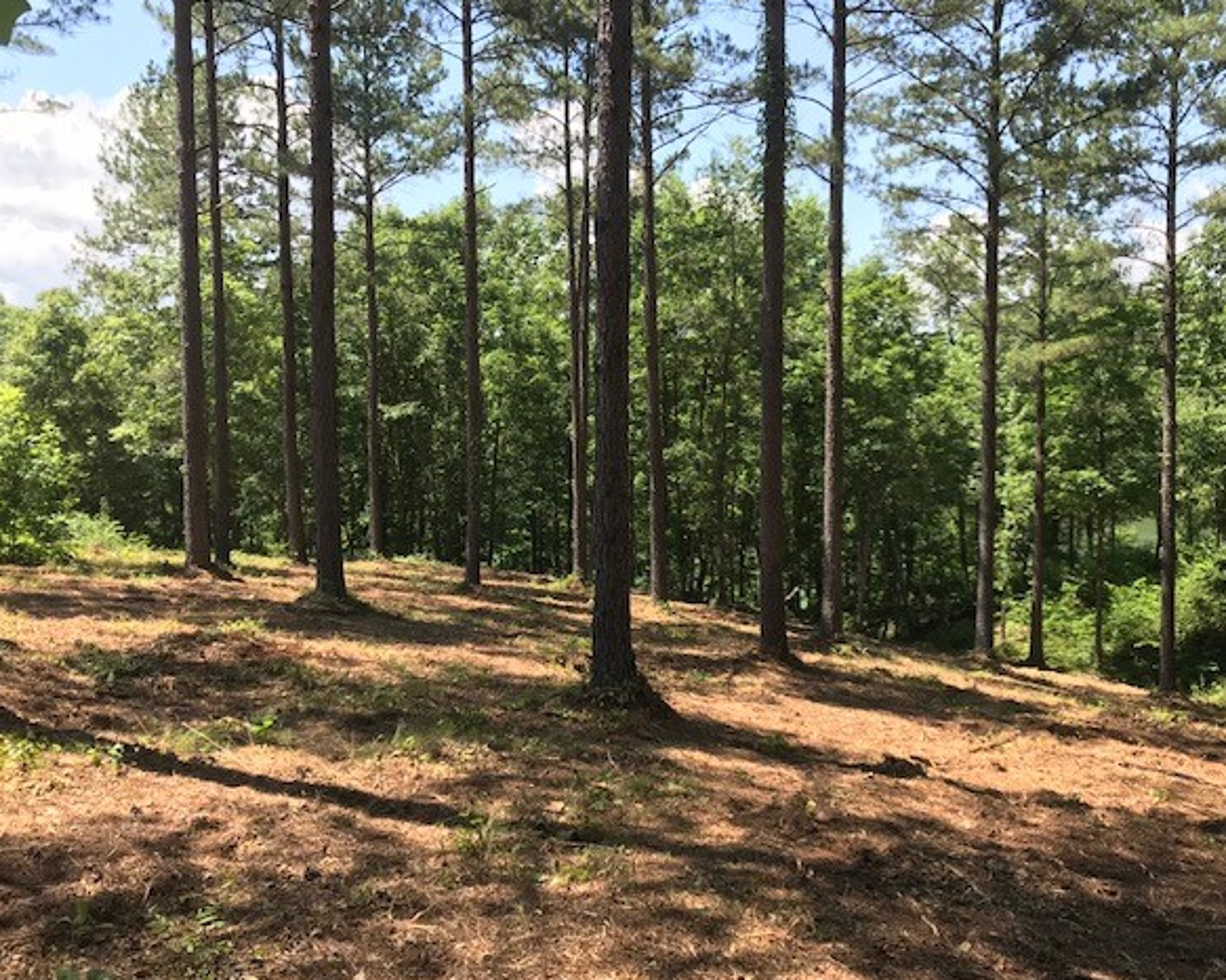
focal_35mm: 30
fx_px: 1088
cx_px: 652
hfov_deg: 58.7
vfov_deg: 48.5
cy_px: 498
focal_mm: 3.99
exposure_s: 1/602
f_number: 1.8
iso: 20
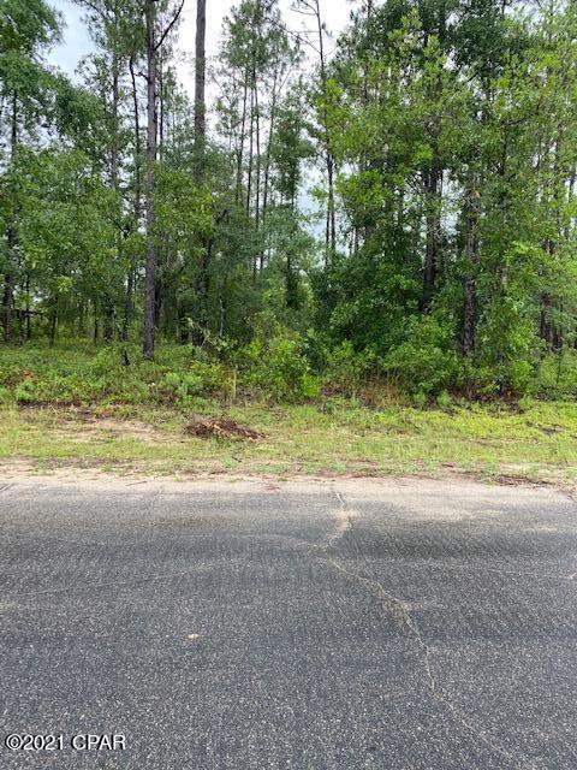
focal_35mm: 26
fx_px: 578
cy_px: 385
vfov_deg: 67.3
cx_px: 288
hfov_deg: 53.1
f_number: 1.8
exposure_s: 1/239
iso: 32
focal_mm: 4.25
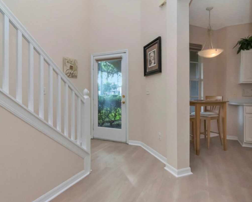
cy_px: 105
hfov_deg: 81.5
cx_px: 130
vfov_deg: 69.2
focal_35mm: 20
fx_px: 146
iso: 800
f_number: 16
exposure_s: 1/160
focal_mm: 11
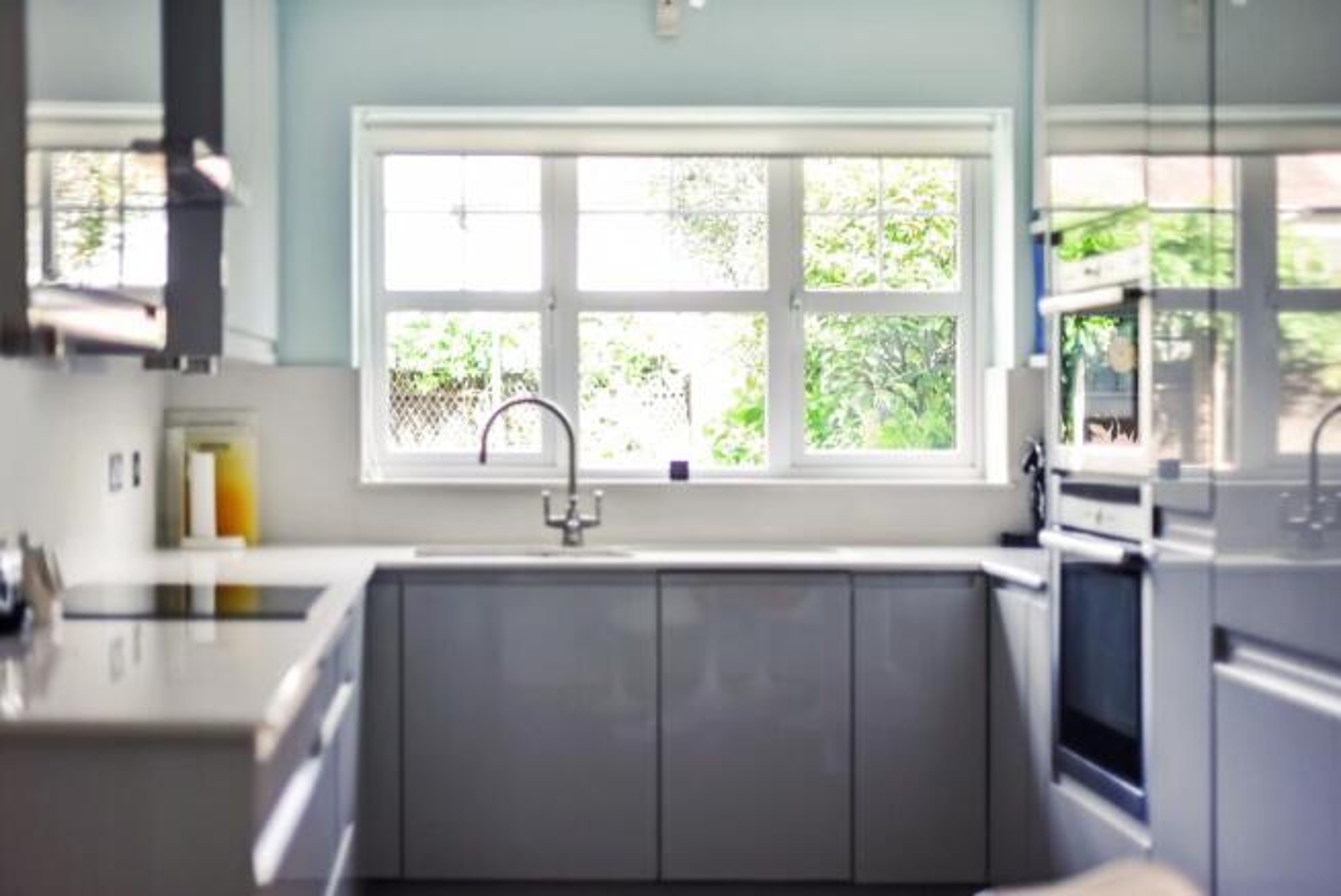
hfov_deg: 39.6
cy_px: 448
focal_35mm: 50
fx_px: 1864
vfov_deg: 27.0
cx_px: 670
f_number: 1.4
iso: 400
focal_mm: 50
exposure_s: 1/1000
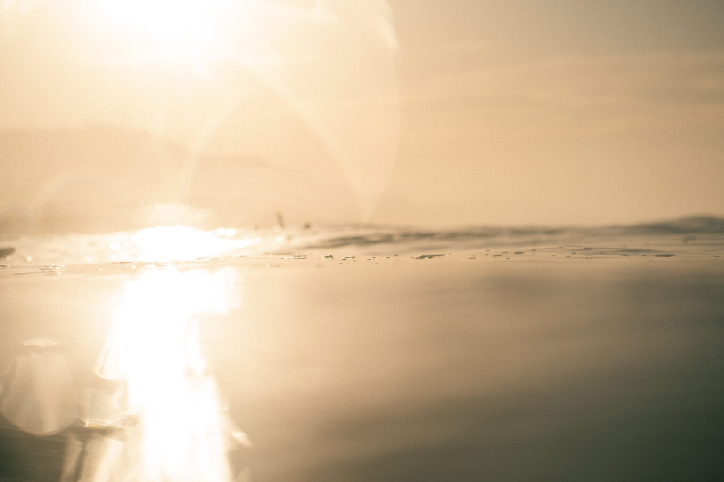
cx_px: 362
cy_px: 241
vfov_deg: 16.1
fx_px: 1709
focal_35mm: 85
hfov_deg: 23.9
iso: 100
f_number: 3.2
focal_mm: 85
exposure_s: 1/8000
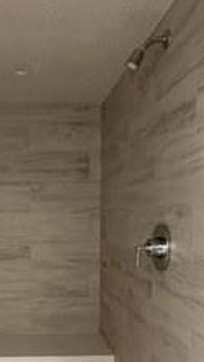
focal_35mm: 44
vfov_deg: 45.3
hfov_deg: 26.1
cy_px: 258
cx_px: 16
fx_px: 423
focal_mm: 2.22
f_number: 2.2
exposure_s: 1/60
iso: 1000
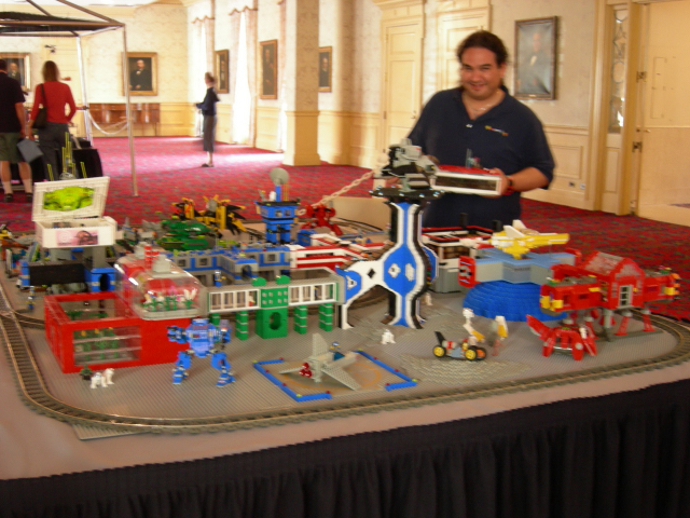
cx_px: 345
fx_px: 877
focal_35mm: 44
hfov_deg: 42.9
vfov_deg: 32.9
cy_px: 259
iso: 200
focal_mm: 9.1
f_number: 2.9
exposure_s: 1/3.6
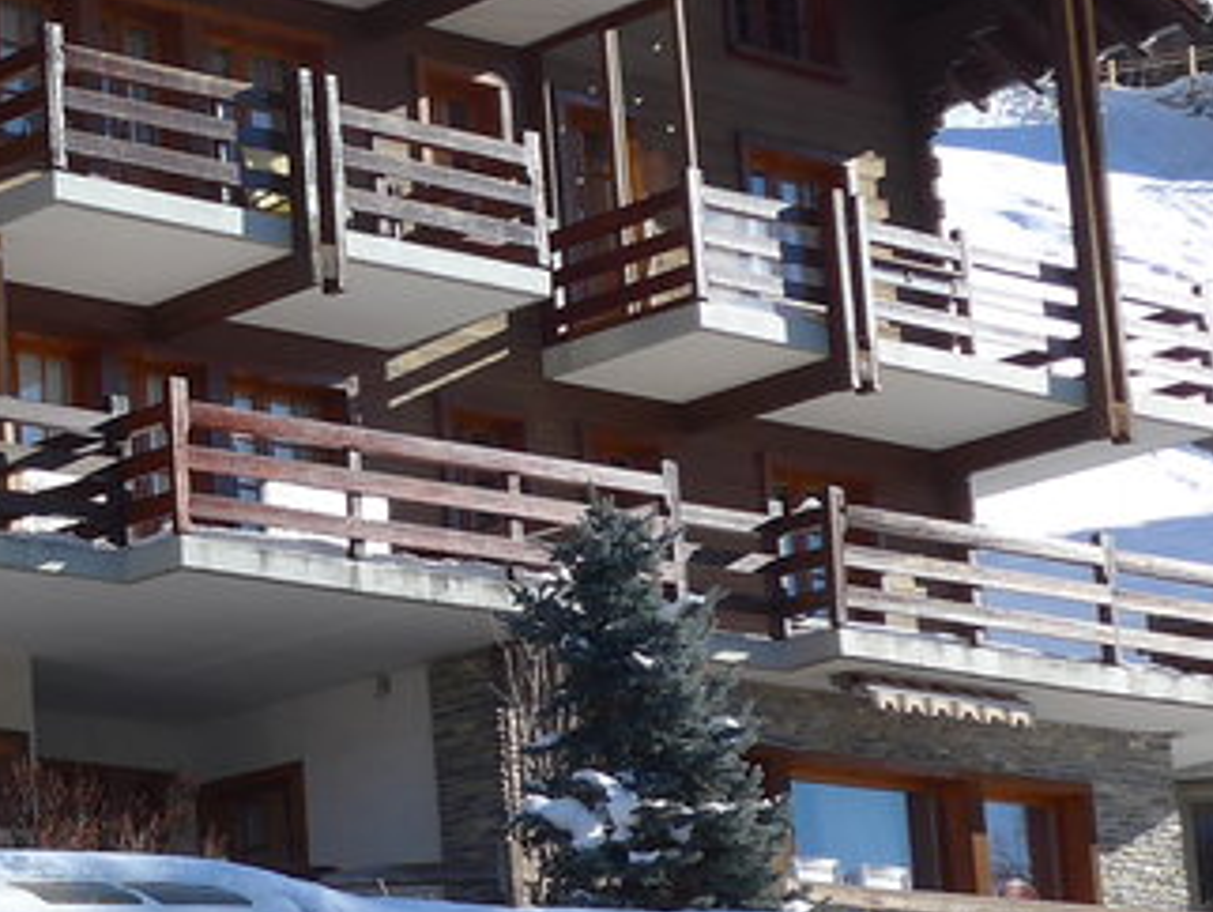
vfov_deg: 11.0
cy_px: 731
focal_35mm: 134
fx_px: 4699
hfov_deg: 13.9
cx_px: -531
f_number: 2.8
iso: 80
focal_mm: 7.5
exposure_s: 1/1300
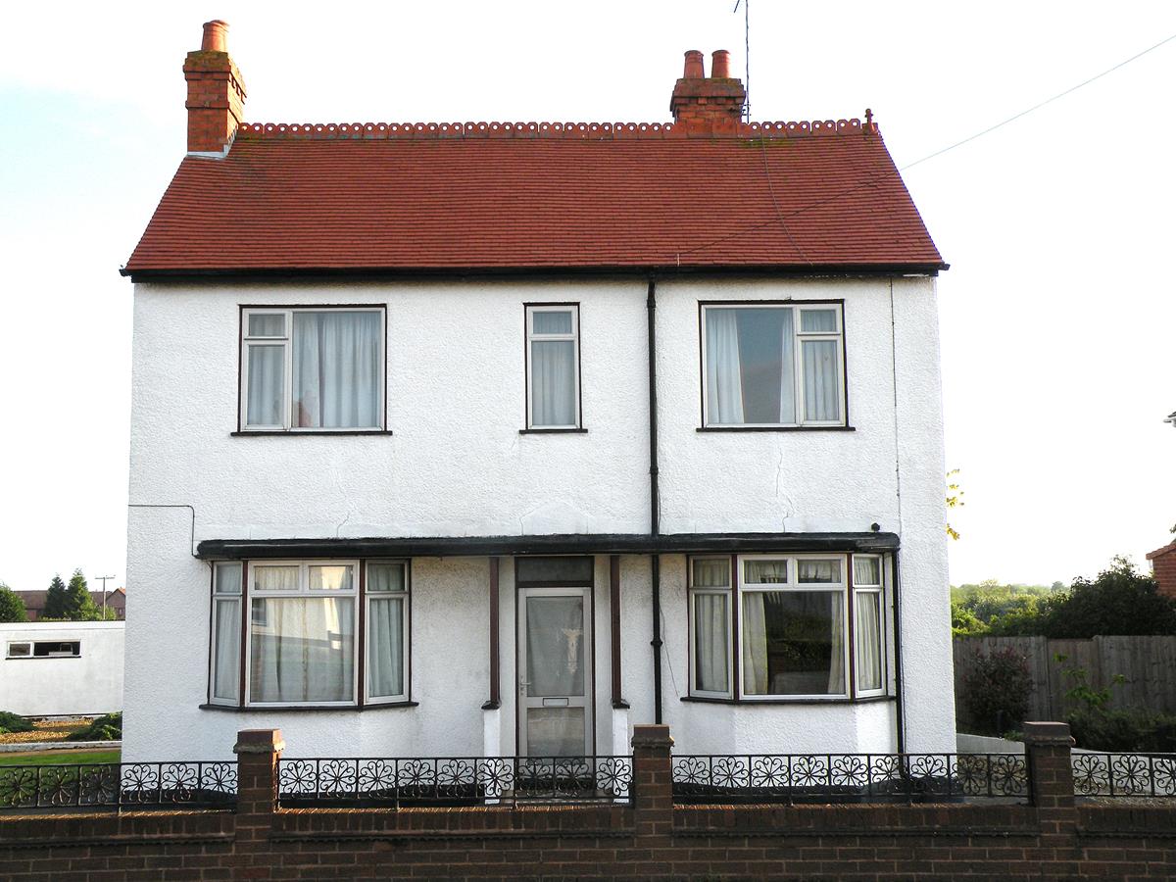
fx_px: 1427
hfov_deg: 44.8
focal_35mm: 42
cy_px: 441
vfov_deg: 34.3
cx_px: 588
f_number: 5.6
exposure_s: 1/198
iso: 64
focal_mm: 7.4
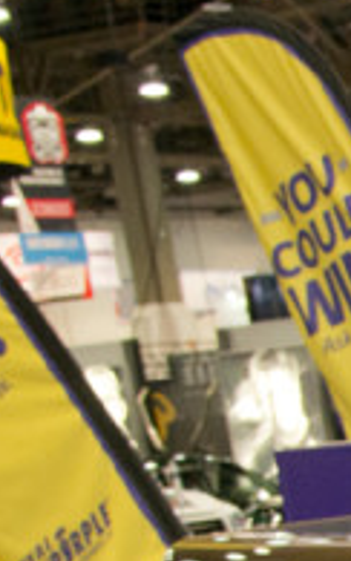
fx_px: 2615
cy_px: 939
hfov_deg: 6.5
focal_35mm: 171
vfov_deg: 11.5
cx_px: 1289
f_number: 7.1
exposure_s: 1/60
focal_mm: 32
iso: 1250
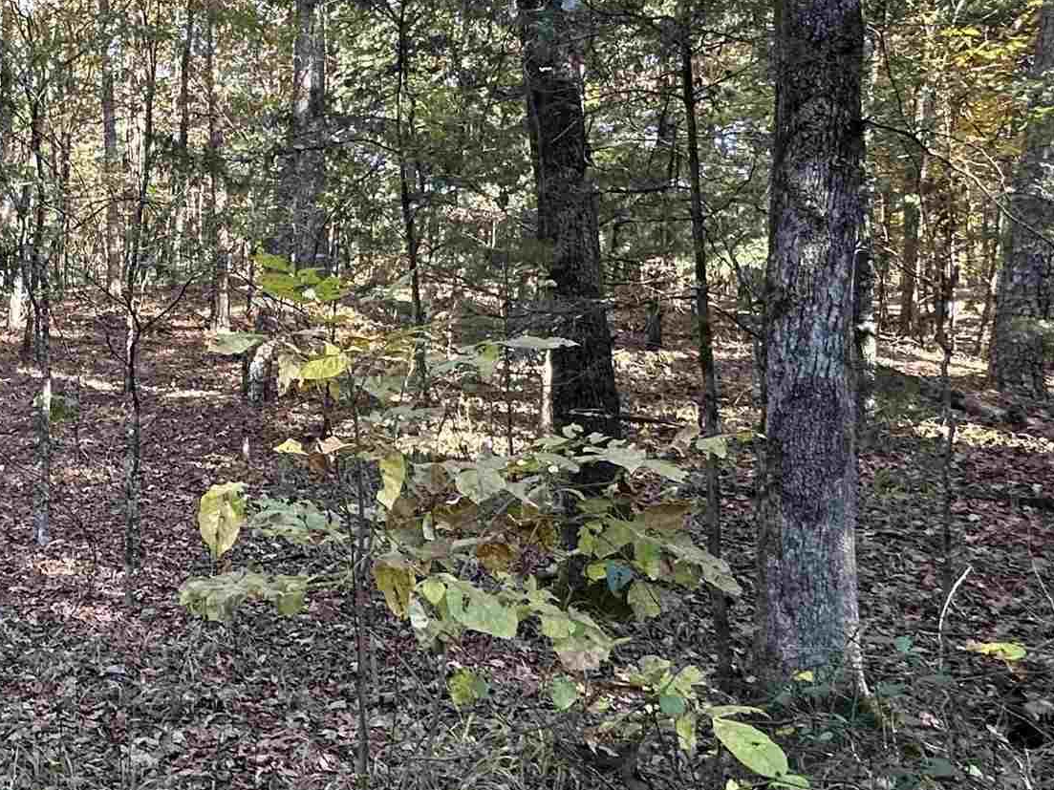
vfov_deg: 36.8
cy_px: 346
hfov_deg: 44.8
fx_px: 1187
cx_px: 171
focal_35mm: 39
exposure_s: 1/99
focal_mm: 2.22
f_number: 2.2
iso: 160
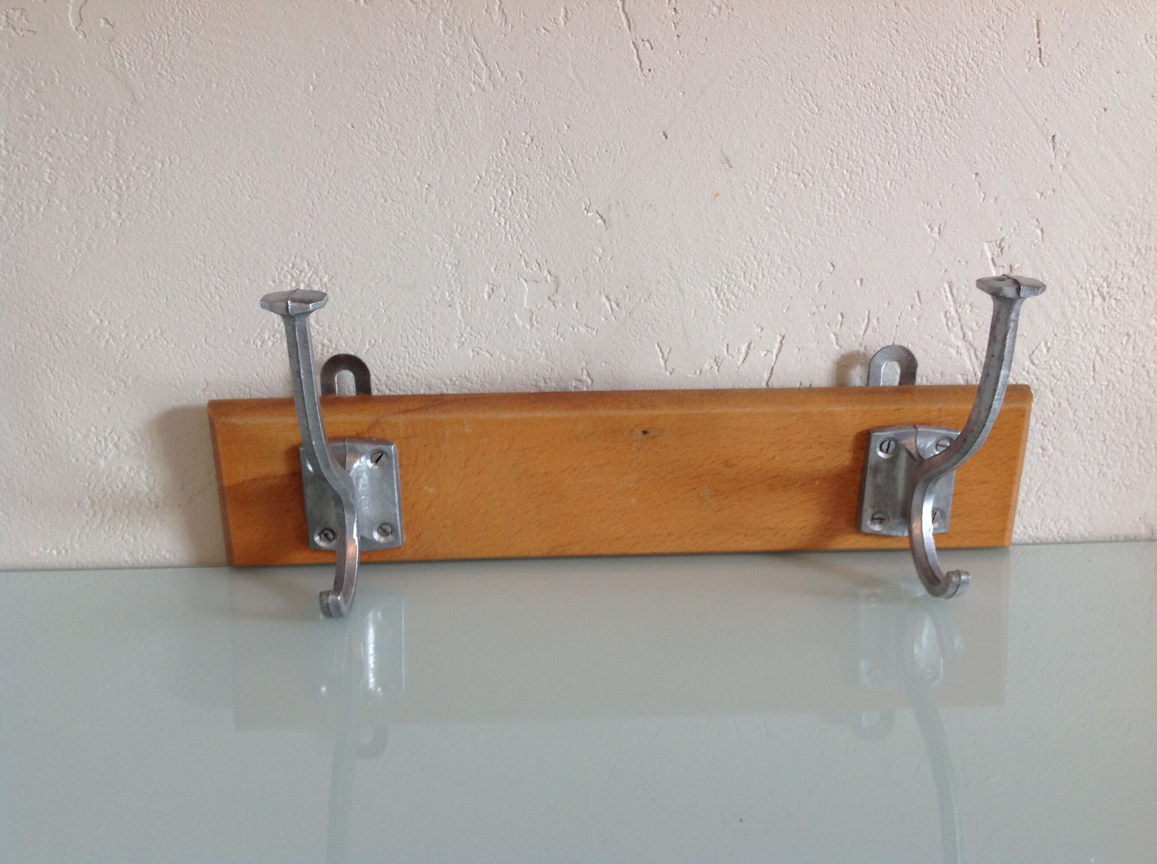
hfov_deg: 52.7
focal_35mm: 35
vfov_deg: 40.6
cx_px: 578
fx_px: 1168
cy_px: 432
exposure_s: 1/15
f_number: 2.4
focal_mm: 4.28
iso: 64
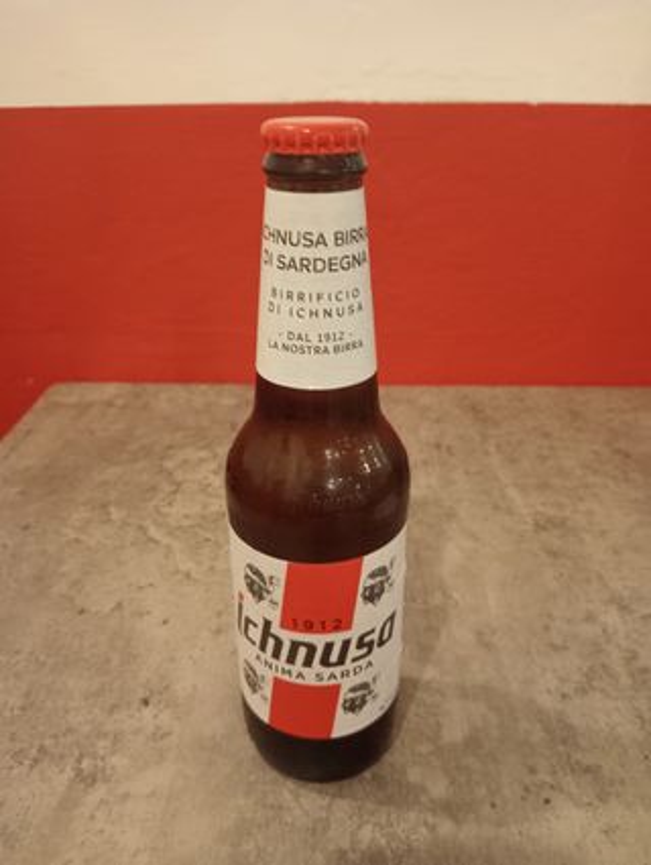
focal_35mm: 28
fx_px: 700
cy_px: 432
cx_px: 326
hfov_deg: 49.9
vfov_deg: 63.4
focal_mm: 4.04
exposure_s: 1/25
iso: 2701
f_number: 1.8
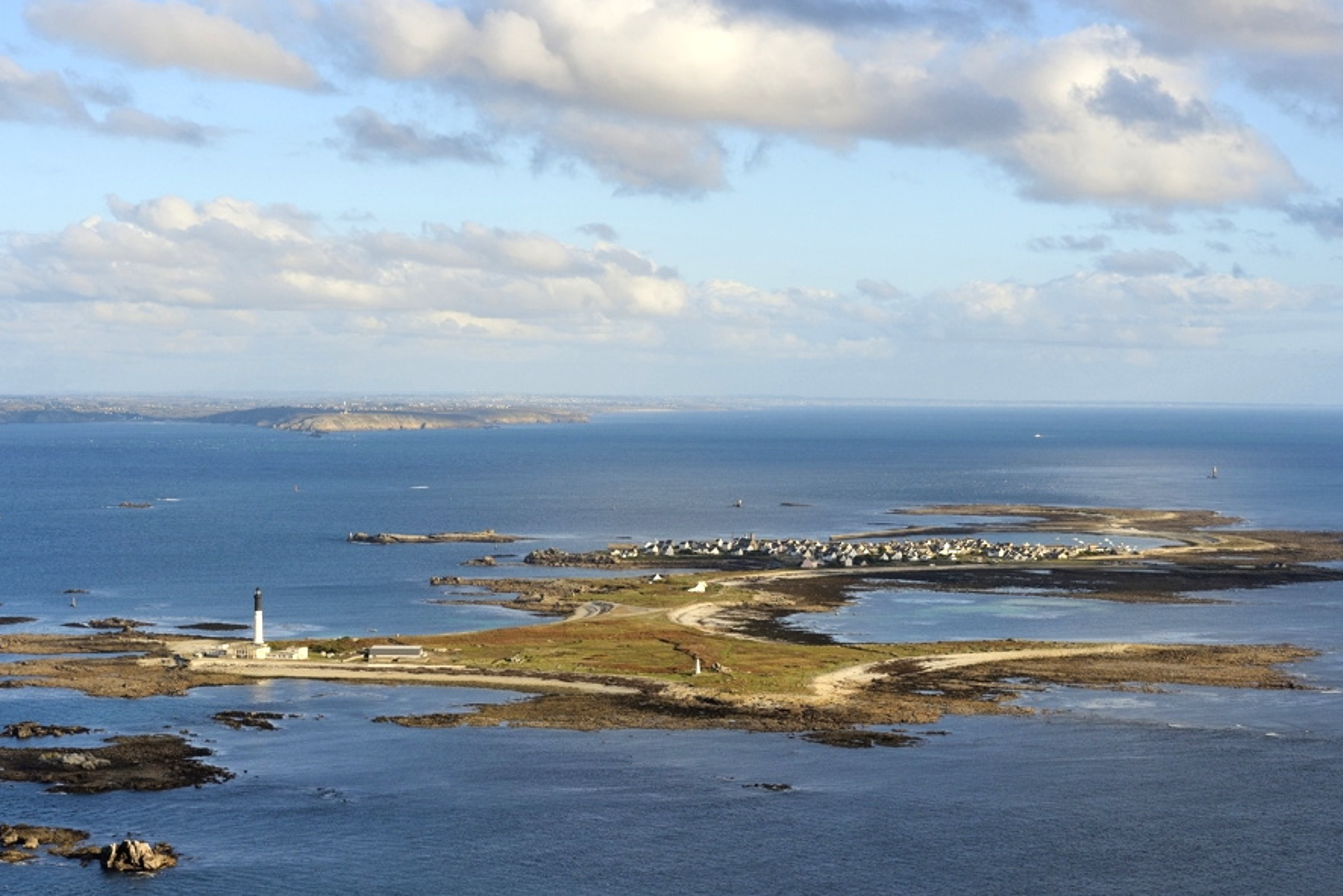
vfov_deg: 19.2
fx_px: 2649
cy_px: 449
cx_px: 672
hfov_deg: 28.4
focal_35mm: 71
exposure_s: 1/1250
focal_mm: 70
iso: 800
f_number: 14
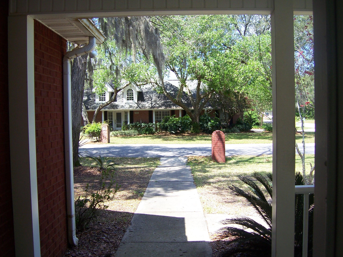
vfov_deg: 39.7
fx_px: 357
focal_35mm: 36
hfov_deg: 51.4
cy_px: 128
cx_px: 172
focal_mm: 6
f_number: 3
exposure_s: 1/350
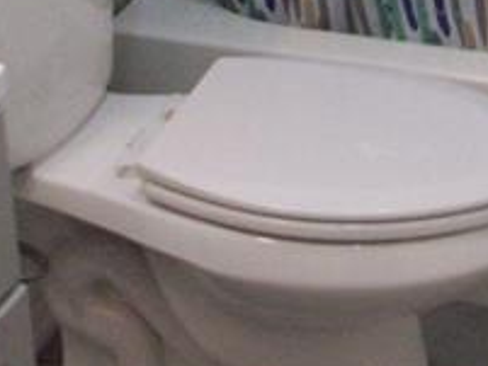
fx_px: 1904
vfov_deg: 10.6
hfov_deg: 14.3
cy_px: -196
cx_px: 515
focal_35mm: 135
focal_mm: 5.7
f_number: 2.8
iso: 215
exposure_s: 1/64
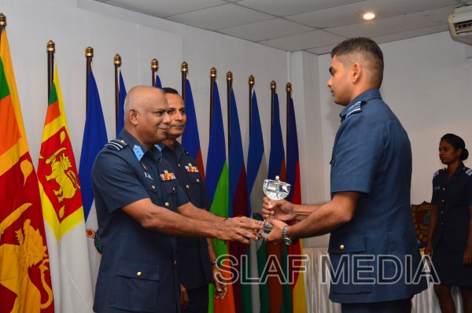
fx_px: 668
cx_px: 236
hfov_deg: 38.9
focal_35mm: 51
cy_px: 156
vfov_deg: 26.4
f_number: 7.1
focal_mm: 34
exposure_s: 1/100
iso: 800
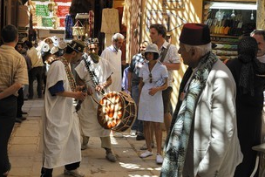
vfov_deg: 28.7
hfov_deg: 41.4
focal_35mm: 47
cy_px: 92
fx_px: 346
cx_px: 90
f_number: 6.3
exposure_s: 1/160
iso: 400
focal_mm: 34
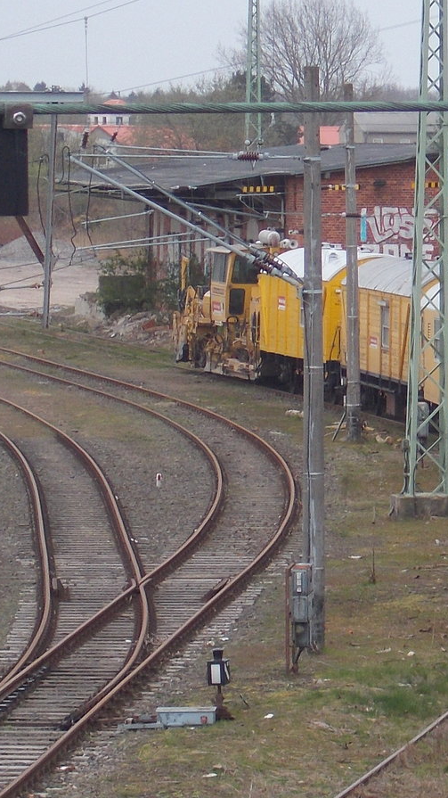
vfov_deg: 13.0
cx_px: 438
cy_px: 400
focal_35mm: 165
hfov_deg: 7.3
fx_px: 3487
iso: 80
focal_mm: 20.1
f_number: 6
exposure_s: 1/60
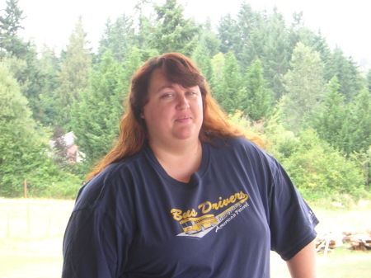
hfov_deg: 18.2
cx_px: 186
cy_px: 139
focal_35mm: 108
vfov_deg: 13.7
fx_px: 1157
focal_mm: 14.1
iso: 105
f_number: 4.7
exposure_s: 1/31.7
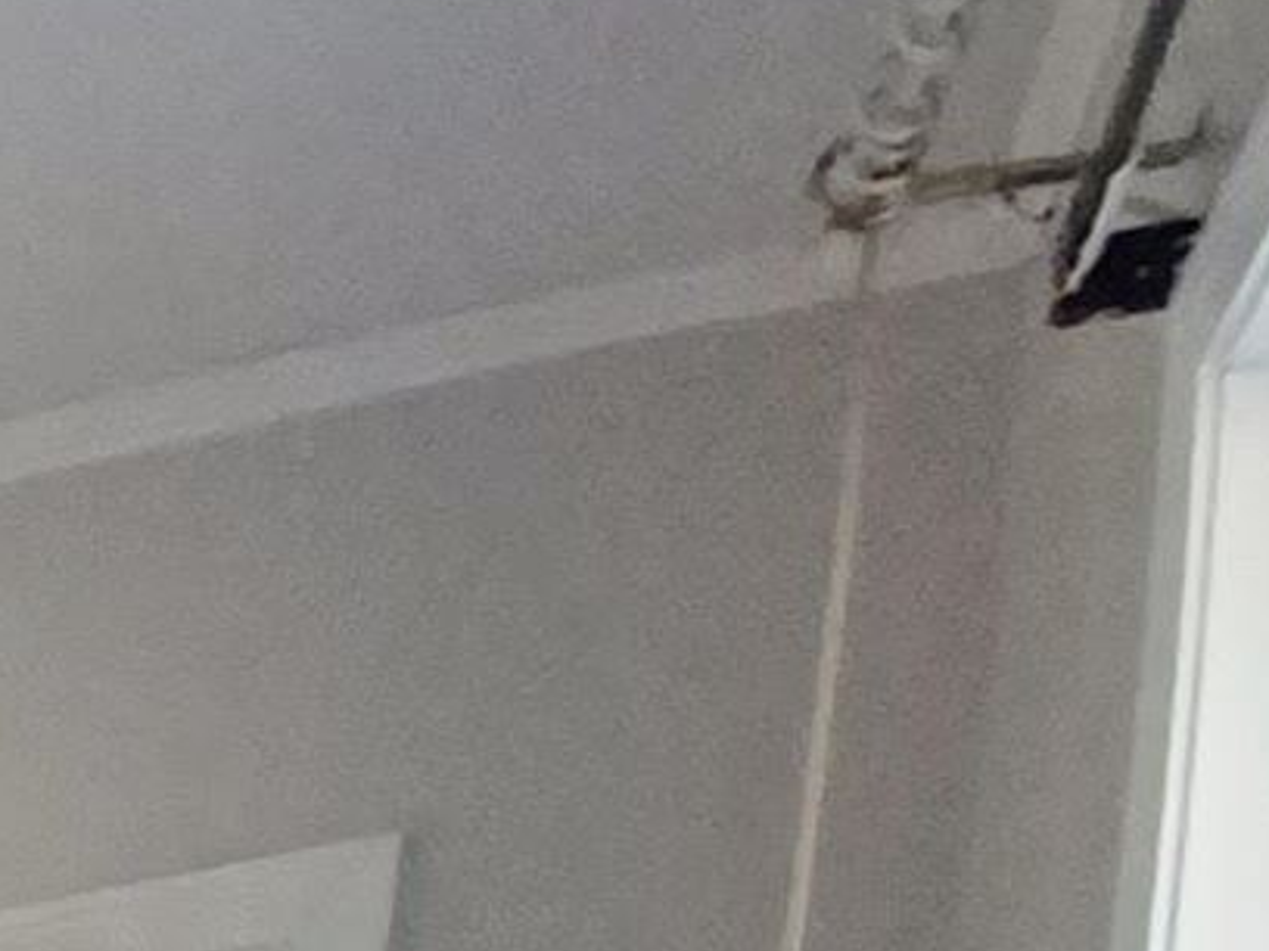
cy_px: 3288
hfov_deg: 10.8
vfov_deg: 9.4
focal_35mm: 98
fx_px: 3593
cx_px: -2746
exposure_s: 1/30
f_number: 2.2
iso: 125
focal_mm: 1.42
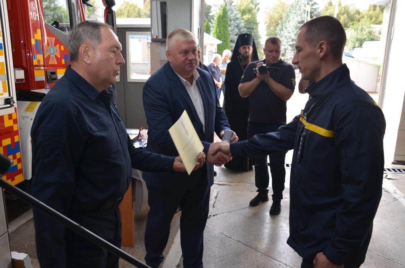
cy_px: 134
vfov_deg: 43.4
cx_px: 202
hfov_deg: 62.0
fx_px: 337
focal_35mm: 30
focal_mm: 20
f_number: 5
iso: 200
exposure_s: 1/100
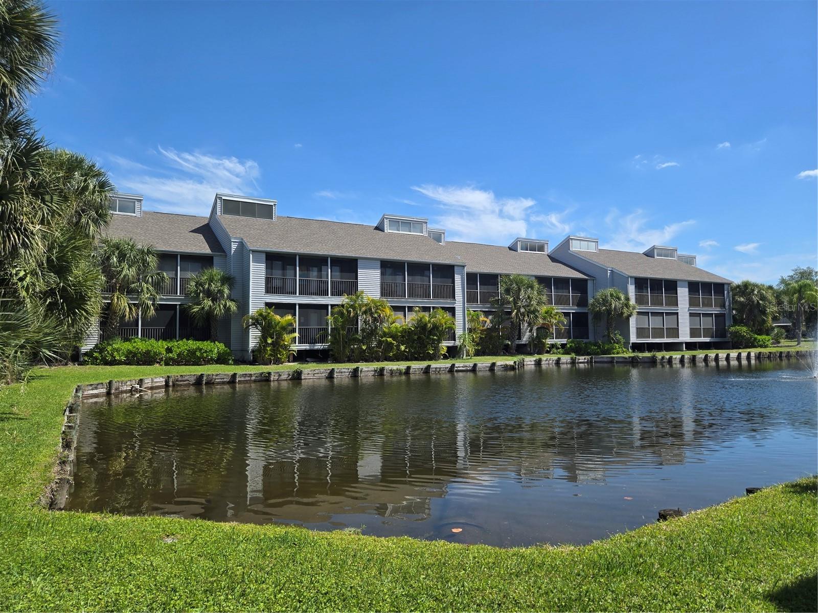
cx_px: 409
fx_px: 544
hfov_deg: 73.9
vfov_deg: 58.9
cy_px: 306
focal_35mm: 23
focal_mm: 5.4
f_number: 1.8
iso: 40
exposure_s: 1/2921
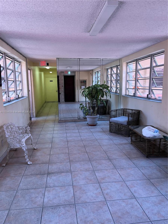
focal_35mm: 26
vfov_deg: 67.3
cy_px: 112
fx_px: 168
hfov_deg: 53.1
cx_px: 84
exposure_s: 1/120
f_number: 1.6
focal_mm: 5.1
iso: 40
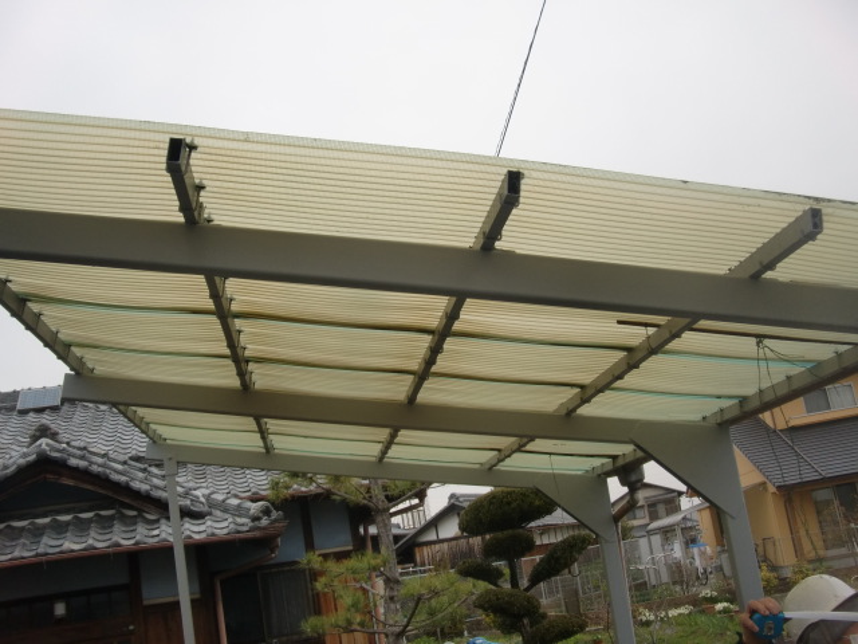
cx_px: 429
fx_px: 942
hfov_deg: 49.0
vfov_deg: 37.7
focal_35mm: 38
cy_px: 322
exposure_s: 1/200
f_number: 3.9
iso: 64
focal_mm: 6.66
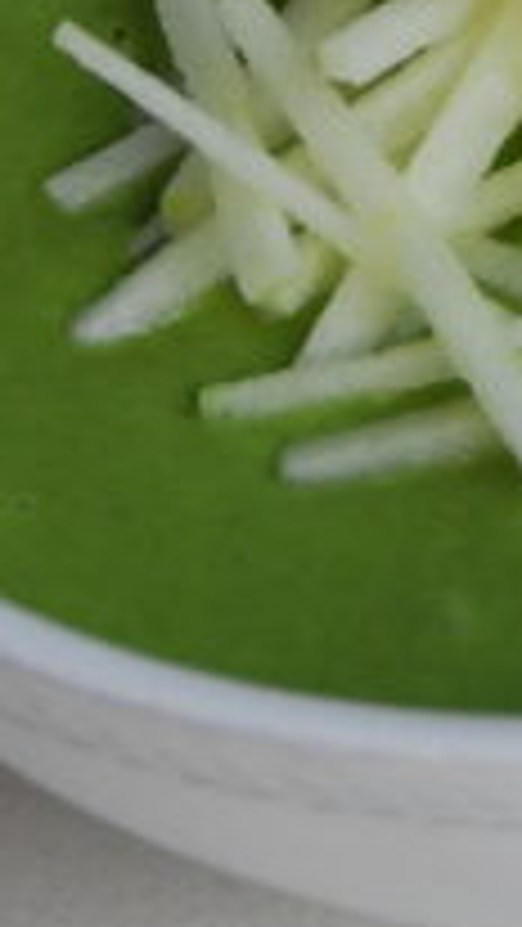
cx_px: 680
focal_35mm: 378
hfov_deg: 3.2
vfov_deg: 5.7
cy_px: -72
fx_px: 9294
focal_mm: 62
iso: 200
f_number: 4.8
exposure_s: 1/80
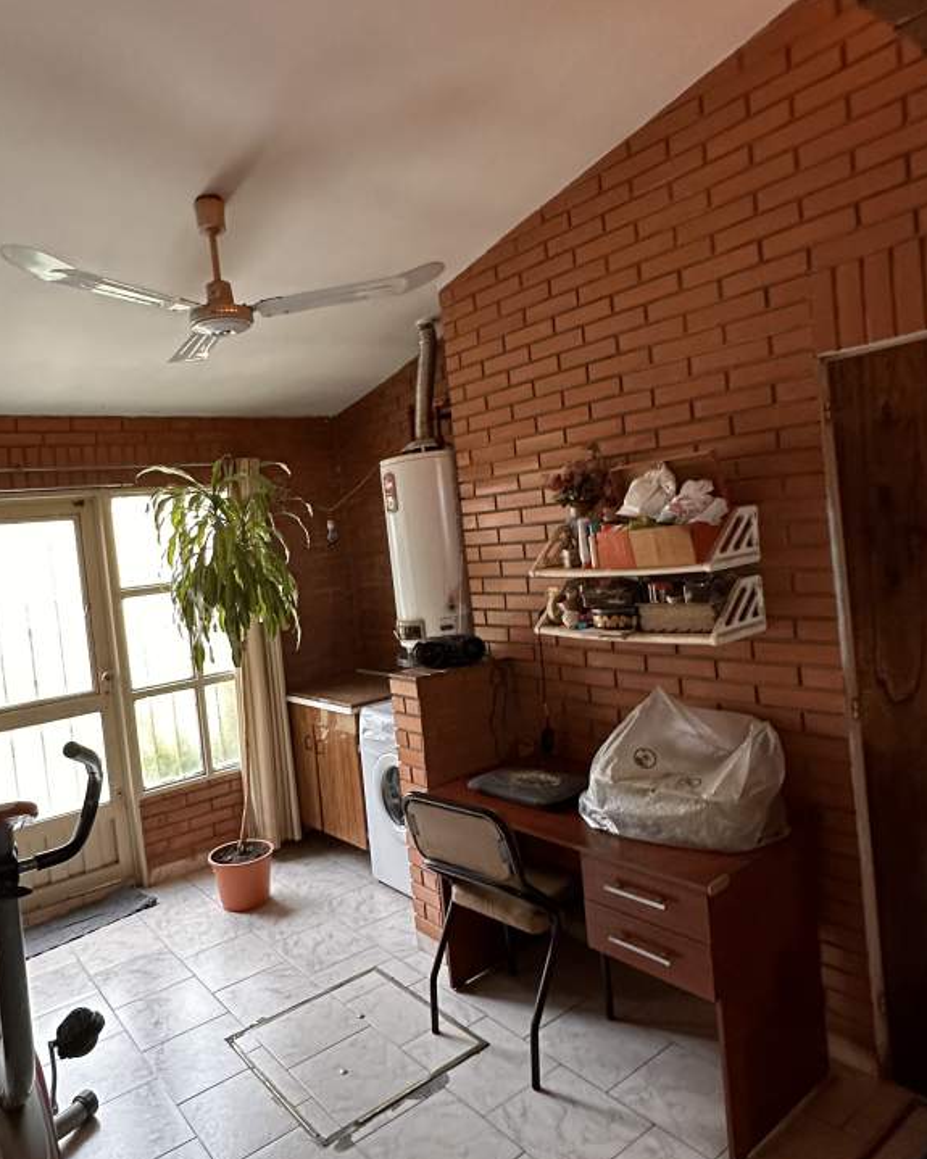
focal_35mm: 23
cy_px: 559
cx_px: 362
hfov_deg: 60.3
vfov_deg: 72.6
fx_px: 789
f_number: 2.2
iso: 500
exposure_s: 1/60
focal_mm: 2.22
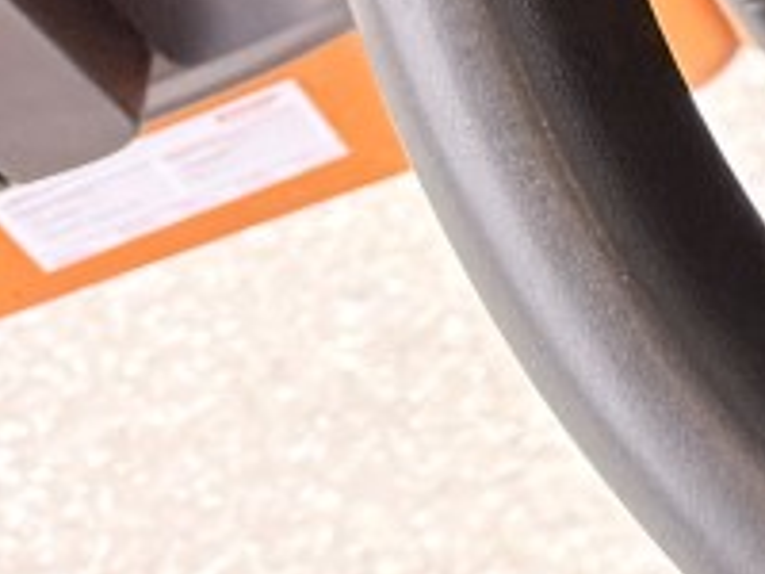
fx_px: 3823
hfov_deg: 8.4
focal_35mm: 173
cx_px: 2689
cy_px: -777
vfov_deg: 8.0
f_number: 1.78
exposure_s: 1/50
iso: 250
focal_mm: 6.76
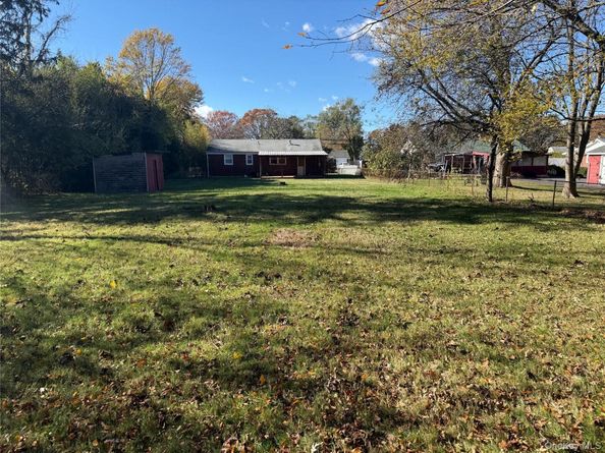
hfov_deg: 71.6
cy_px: 226
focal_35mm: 24
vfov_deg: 56.8
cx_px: 302
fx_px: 419
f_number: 1.78
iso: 80
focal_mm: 6.76
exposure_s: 1/1901
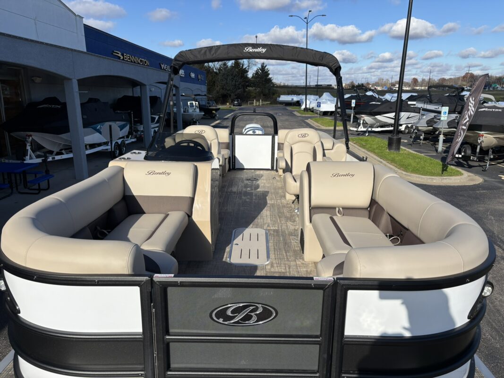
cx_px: 252
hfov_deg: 67.3
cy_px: 189
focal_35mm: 26
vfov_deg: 53.1
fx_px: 379
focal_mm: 5.96
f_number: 1.6
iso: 50
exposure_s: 1/4630
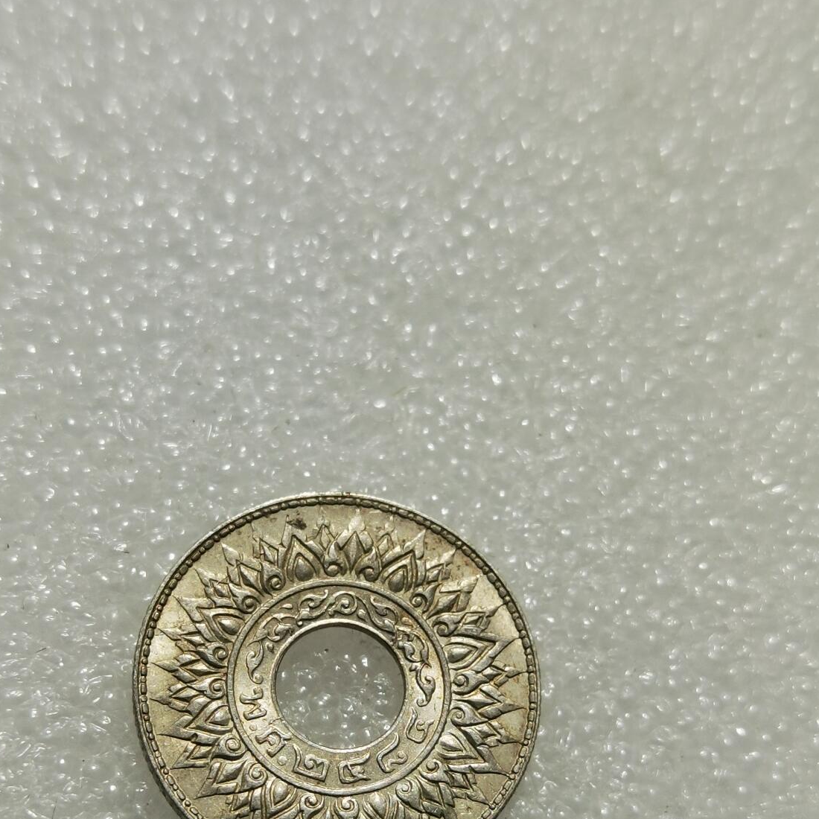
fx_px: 2168
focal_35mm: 81
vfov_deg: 21.2
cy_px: 643
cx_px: 352
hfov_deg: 21.4
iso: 64
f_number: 1.9
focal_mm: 6.67
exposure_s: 1/100
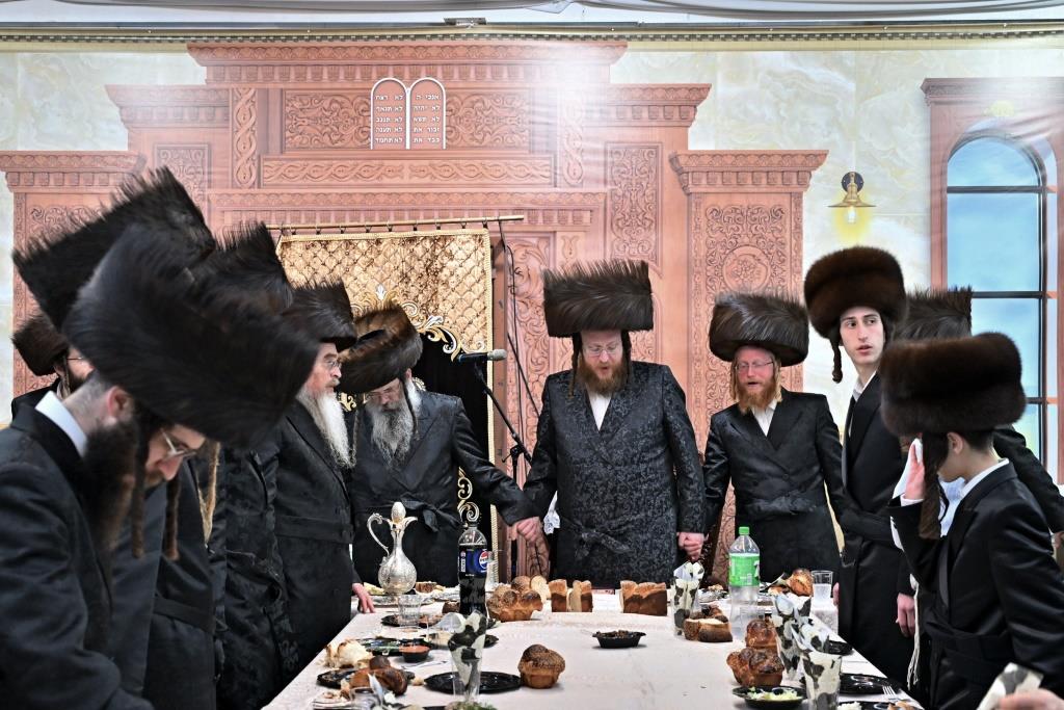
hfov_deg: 42.7
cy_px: 355
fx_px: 1360
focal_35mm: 46
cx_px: 532
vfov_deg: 29.3
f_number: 4
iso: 1000
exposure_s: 1/160
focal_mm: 31
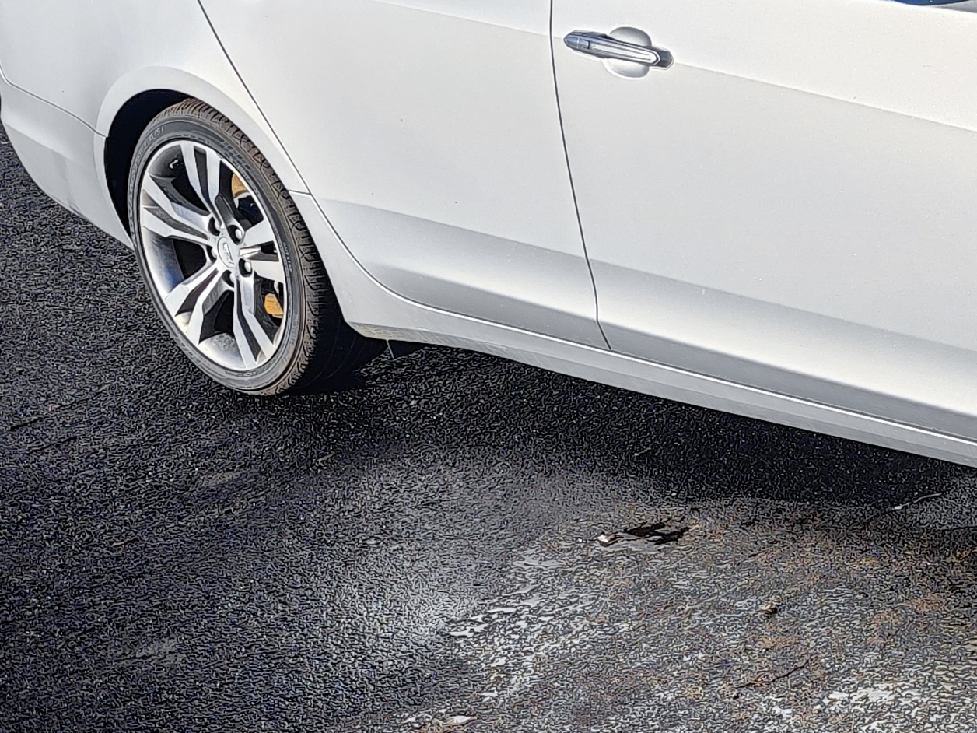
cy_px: 320
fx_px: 2117
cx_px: 1142
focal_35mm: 75
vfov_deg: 19.6
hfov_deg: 23.9
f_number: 1.9
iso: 50
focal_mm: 7.79
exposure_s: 1/863
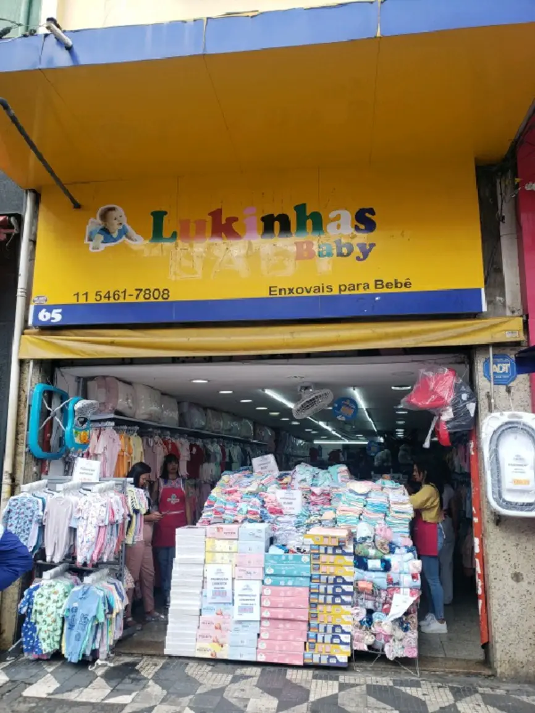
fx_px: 536
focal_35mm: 26
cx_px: 268
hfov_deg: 53.1
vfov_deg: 67.3
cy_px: 356
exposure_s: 1/256
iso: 50
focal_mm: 4.3
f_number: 2.4
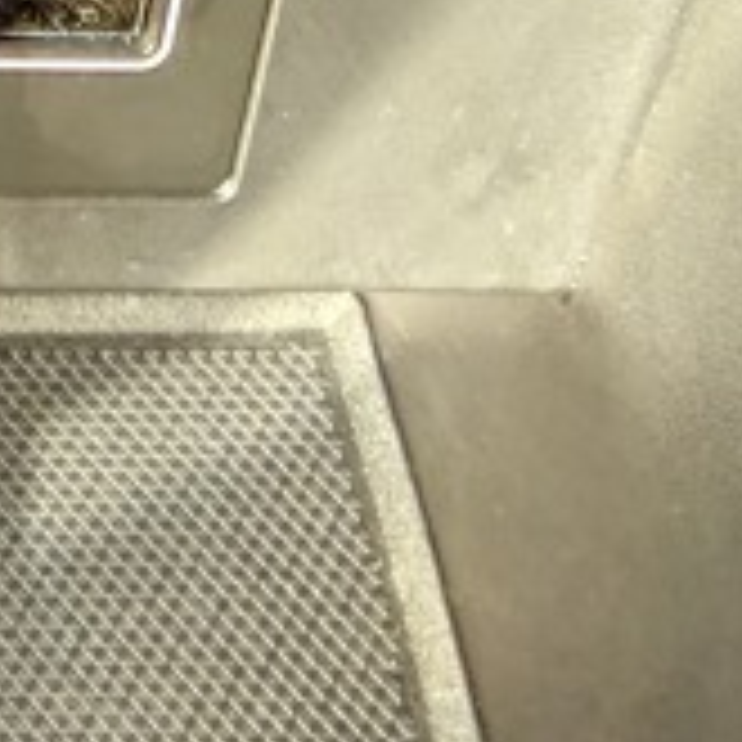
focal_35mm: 103
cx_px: -382
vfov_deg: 16.8
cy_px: 526
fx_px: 2498
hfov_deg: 15.5
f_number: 2.2
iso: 640
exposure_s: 1/56
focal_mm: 2.22
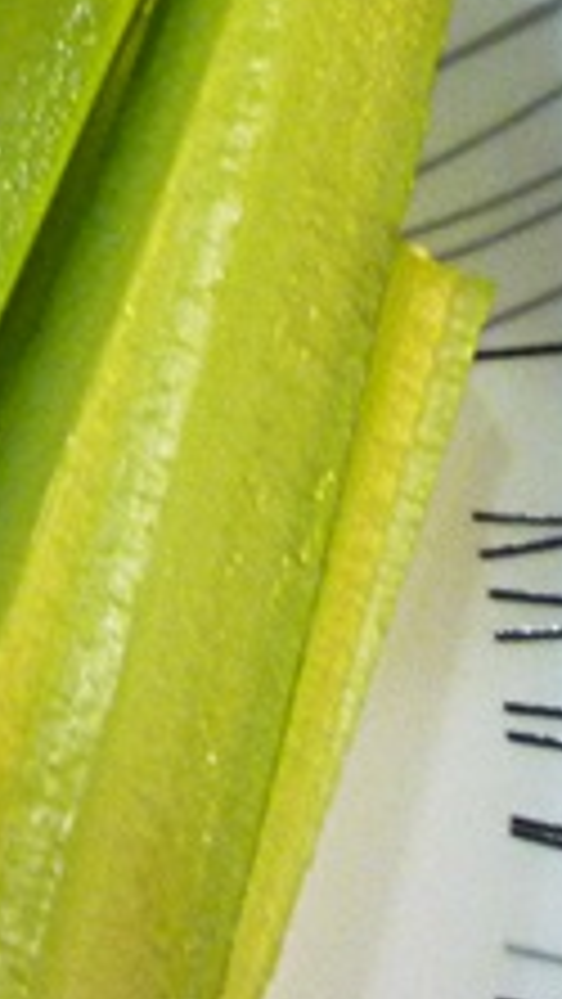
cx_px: -710
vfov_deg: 17.6
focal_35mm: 114
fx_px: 3018
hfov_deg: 9.6
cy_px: -297
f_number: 3.3
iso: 400
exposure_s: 1/13
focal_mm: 5.2
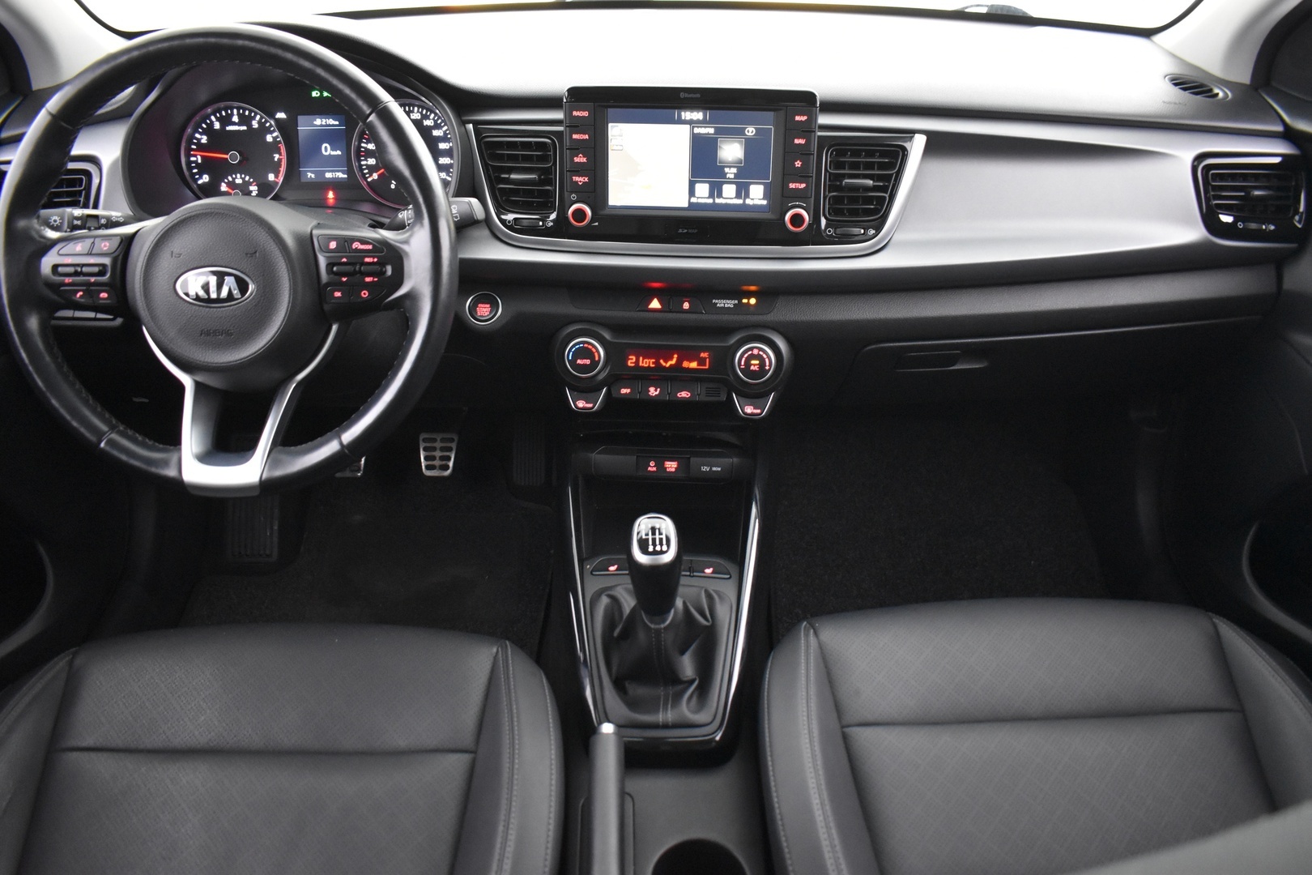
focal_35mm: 27
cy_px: 438
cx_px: 656
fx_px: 984
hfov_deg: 67.4
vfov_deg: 47.9
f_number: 3.5
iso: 3200
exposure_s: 1/10
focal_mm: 18
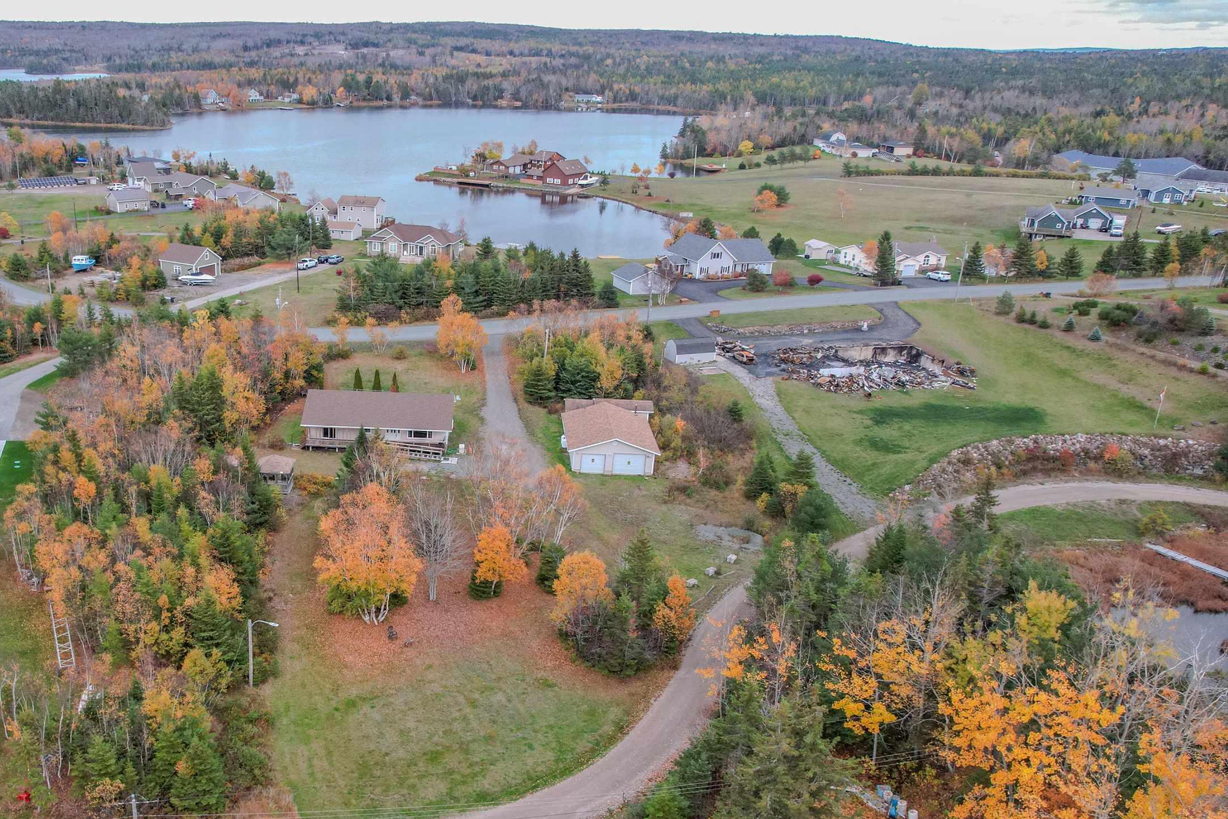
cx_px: 381
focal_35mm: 31
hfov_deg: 58.5
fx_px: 1057
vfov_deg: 42.1
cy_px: 500
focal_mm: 8.38
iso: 400
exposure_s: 1/400
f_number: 2.8
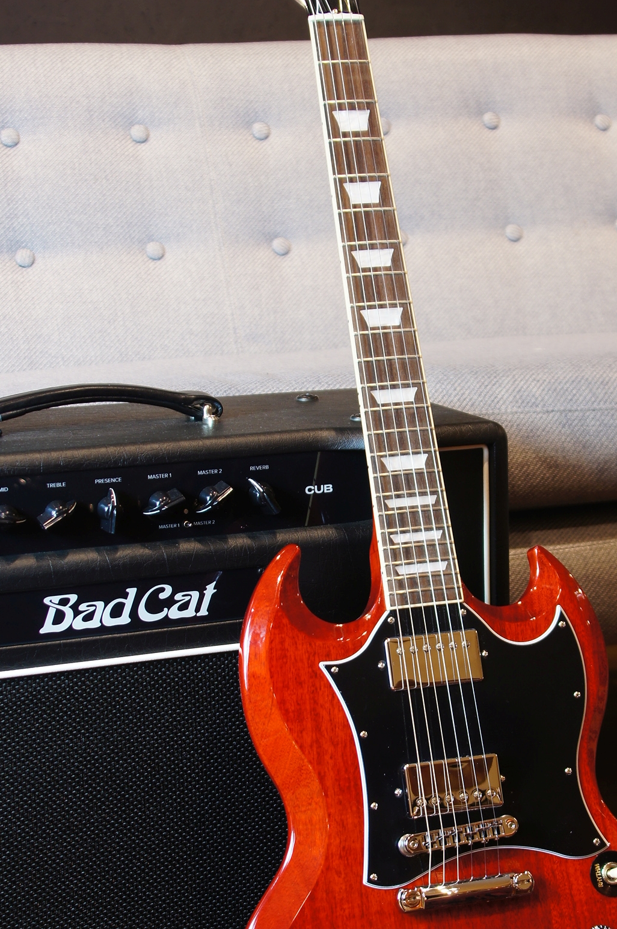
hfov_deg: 17.5
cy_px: 508
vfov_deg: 26.1
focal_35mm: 78
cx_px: 421
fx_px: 2004
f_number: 4.5
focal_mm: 35
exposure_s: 1/5
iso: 100
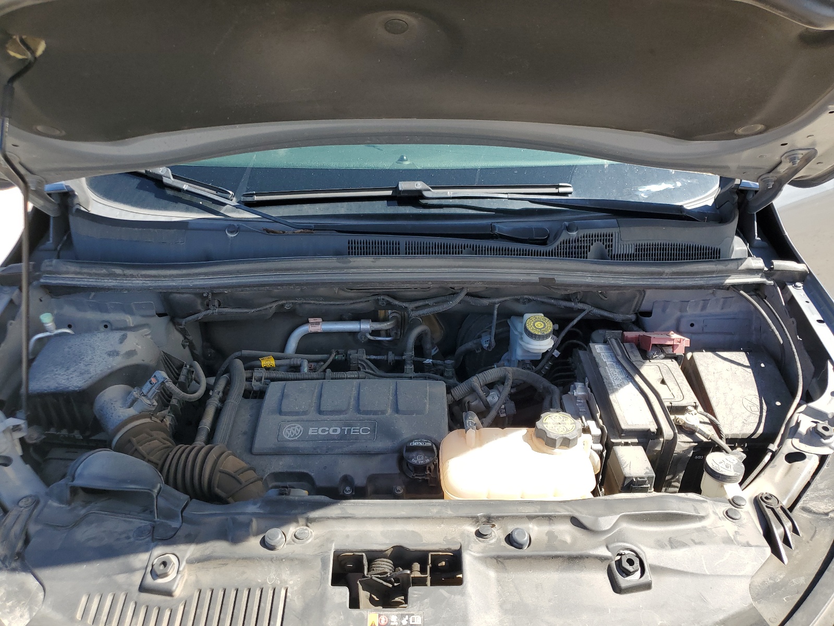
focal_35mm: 26
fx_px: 626
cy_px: 313
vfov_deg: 53.1
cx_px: 417
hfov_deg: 67.3
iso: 50
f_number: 1.5
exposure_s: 1/1000
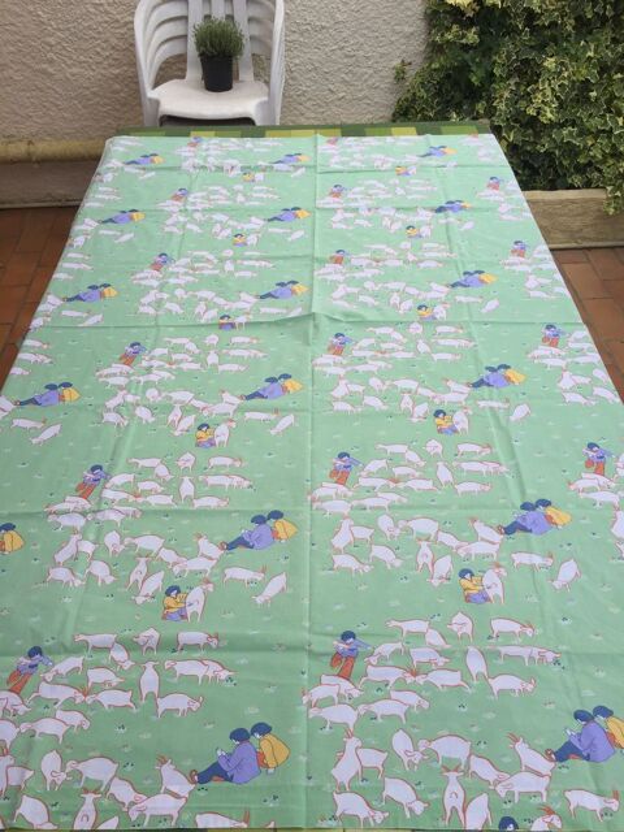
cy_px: 416
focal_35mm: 29
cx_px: 312
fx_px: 697
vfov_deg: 61.7
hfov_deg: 48.2
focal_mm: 4.15
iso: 32
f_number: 2.2
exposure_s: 1/942
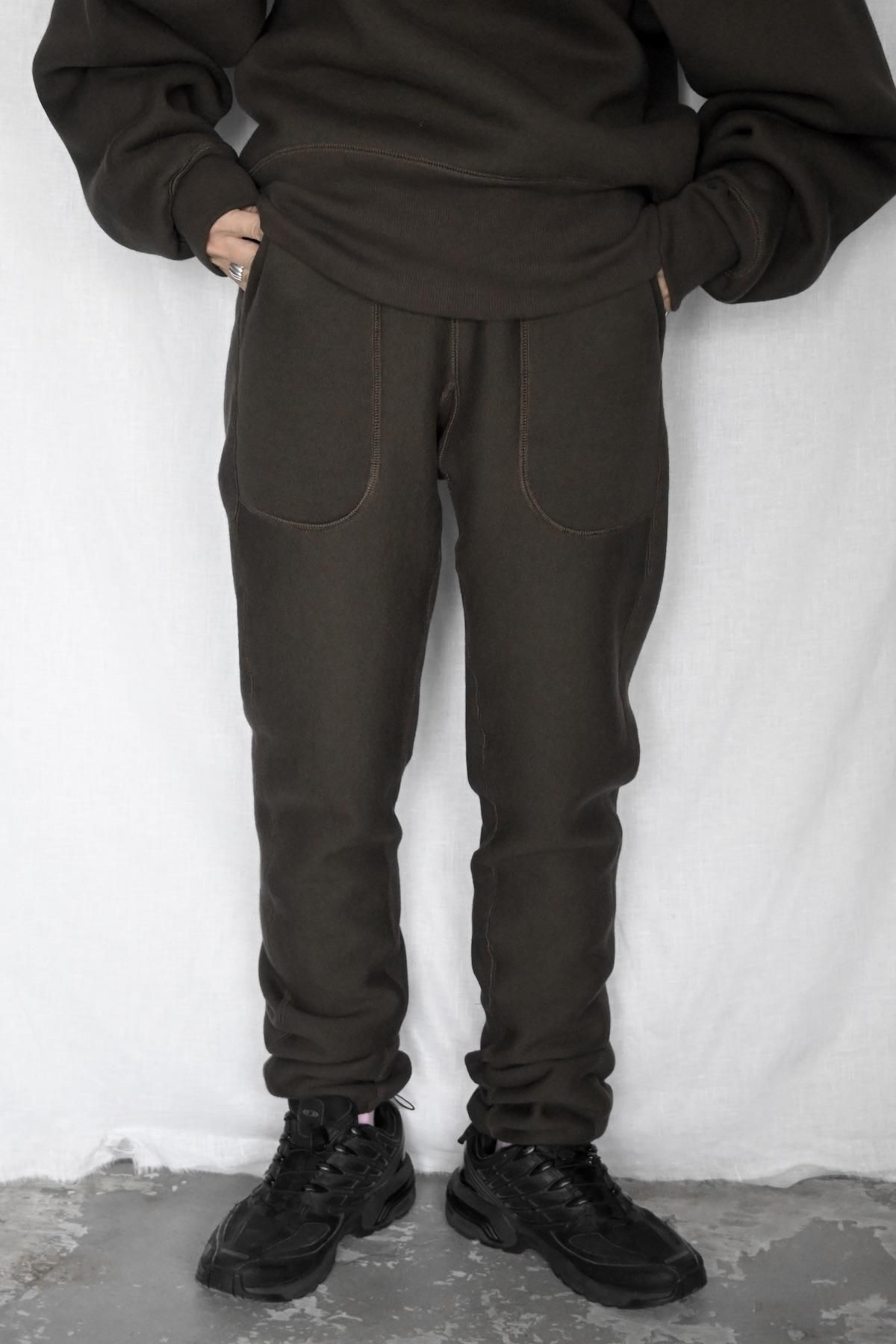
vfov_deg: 29.9
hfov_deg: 20.2
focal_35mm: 68
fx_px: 2520
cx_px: 448
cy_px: 672
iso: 3200
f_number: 6
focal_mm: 45
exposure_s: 1/250
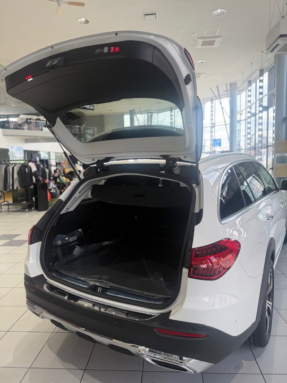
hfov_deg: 56.8
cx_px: 144
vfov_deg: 71.6
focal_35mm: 24
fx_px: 265
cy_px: 192
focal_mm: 6.76
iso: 80
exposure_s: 1/281
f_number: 1.78
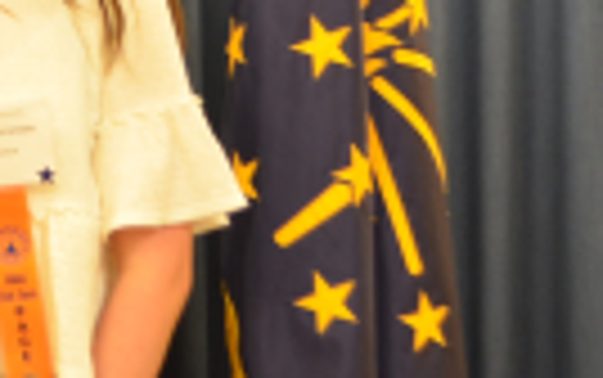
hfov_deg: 14.8
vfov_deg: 10.2
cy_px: -4
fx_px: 2105
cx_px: -369
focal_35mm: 128
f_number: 4
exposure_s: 1/15
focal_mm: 22
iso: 500
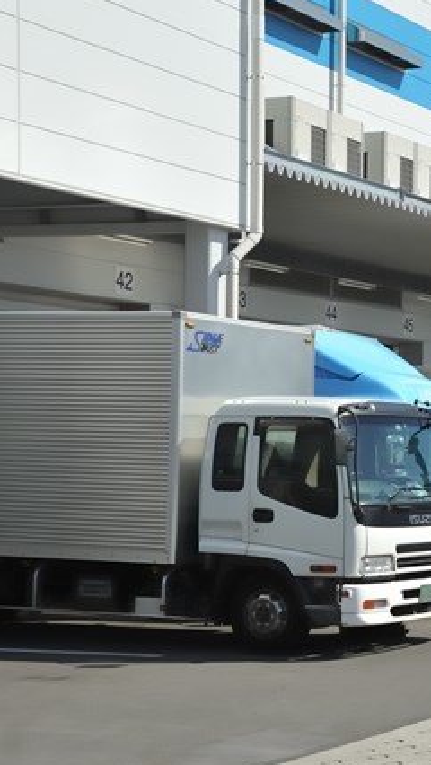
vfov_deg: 25.0
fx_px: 1725
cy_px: 413
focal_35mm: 85
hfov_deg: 13.6
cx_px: 587
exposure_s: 1/640
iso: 400
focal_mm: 48
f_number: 11
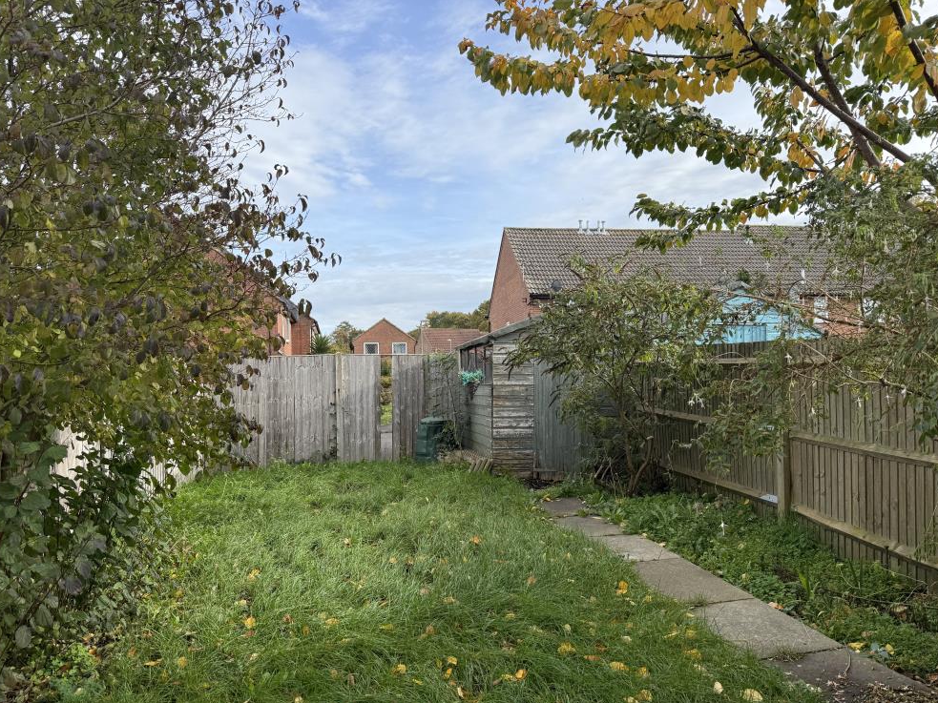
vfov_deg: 54.9
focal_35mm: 25
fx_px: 677
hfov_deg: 69.4
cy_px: 364
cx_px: 478
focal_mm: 6.76
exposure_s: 1/1901
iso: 80
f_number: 1.78
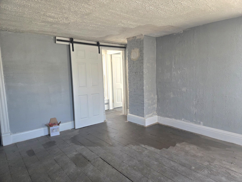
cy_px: 91
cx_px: 121
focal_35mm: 23
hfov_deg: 73.9
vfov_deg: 58.9
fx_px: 161
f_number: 1.8
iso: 250
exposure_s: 1/120
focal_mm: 5.4
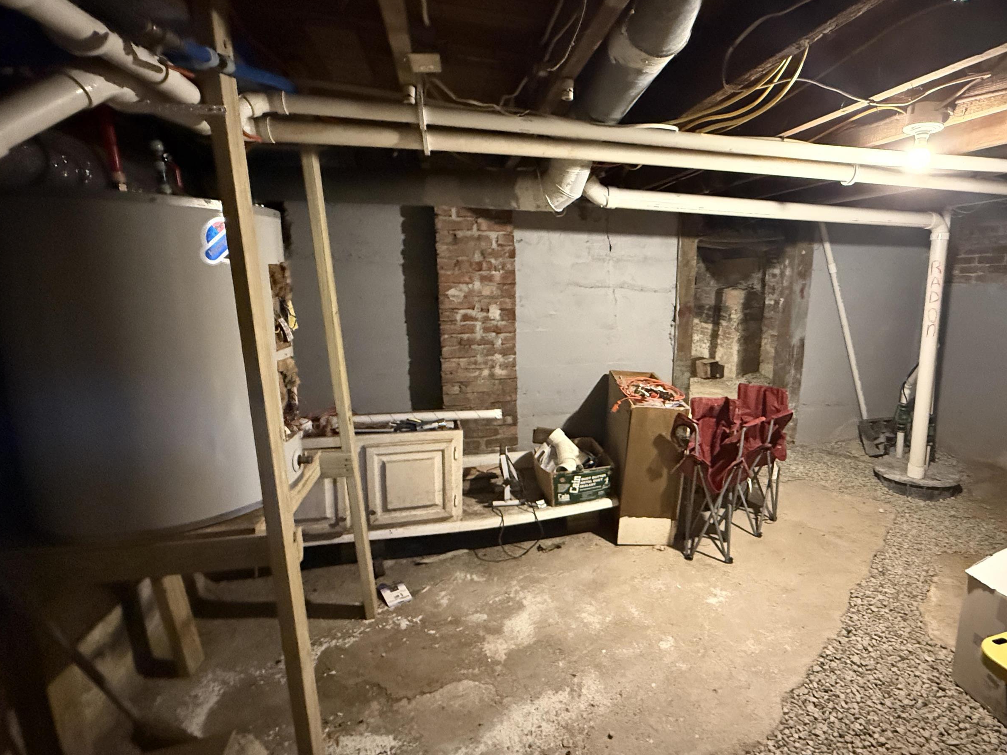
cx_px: 622
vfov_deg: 71.6
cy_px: 371
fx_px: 524
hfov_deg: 86.2
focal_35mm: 18
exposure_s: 1/30
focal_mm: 2.22
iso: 1250
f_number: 2.2
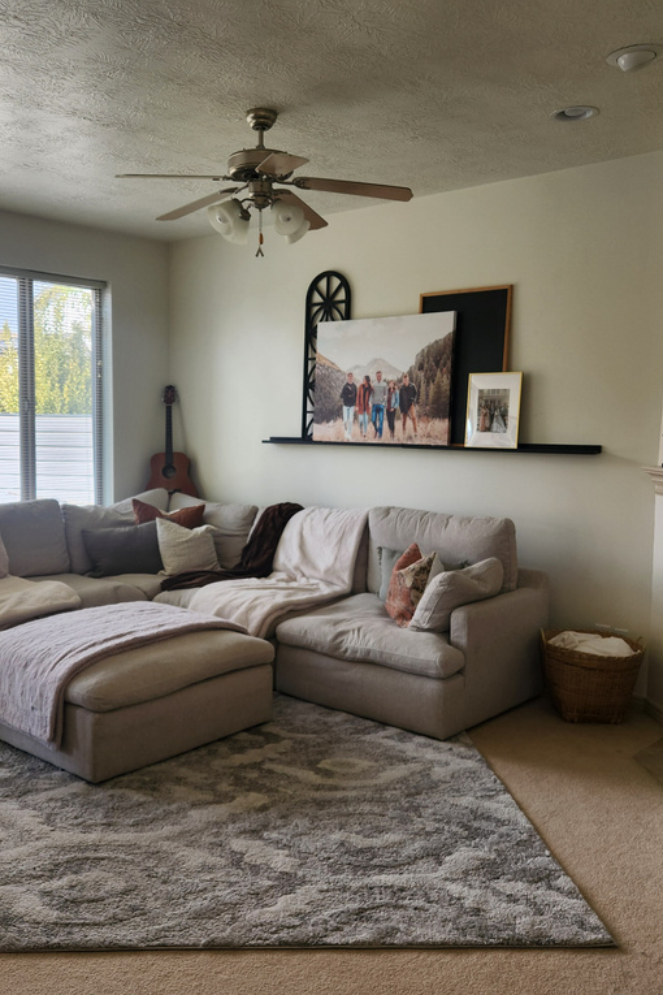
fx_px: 884
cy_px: 498
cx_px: 282
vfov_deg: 58.7
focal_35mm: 32
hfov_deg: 41.0
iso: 64
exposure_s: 1/180
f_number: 1.8
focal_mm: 5.4
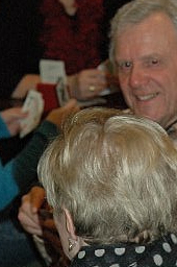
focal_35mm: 247
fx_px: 1826
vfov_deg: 8.3
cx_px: 102
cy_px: 154
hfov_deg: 5.5
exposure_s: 1/60
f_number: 5
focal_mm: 70
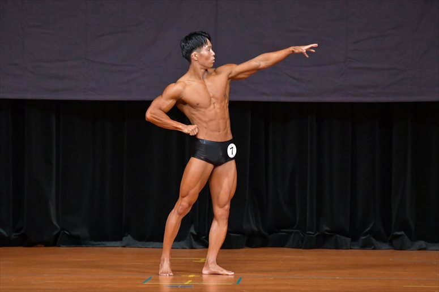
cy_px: 146
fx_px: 3474
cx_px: 220
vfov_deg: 4.8
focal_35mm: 285
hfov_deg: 7.2
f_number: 5.6
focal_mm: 190
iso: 5000
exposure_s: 1/400
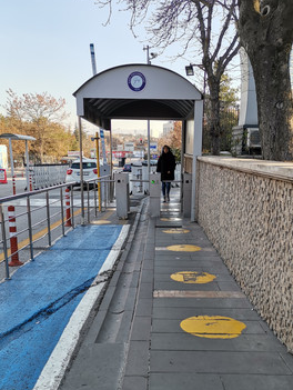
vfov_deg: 49.4
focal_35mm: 37
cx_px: 155
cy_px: 253
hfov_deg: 38.7
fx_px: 417
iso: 50
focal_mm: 4.75
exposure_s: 1/328
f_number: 1.8
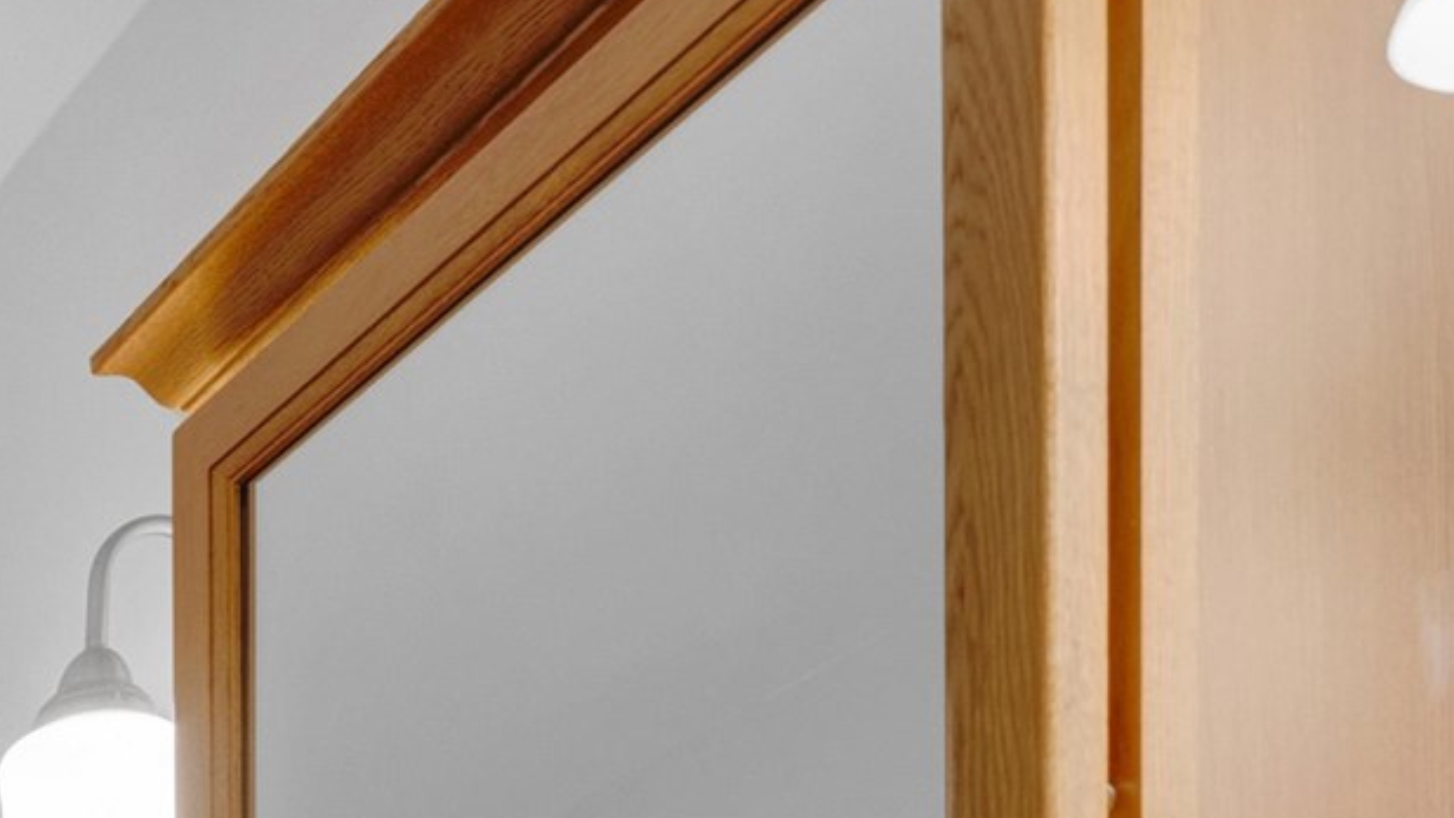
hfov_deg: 19.3
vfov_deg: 12.7
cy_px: 1922
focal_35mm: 76
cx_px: -1313
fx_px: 2915
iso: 250
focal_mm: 14.5
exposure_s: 1/2.5
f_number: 7.1
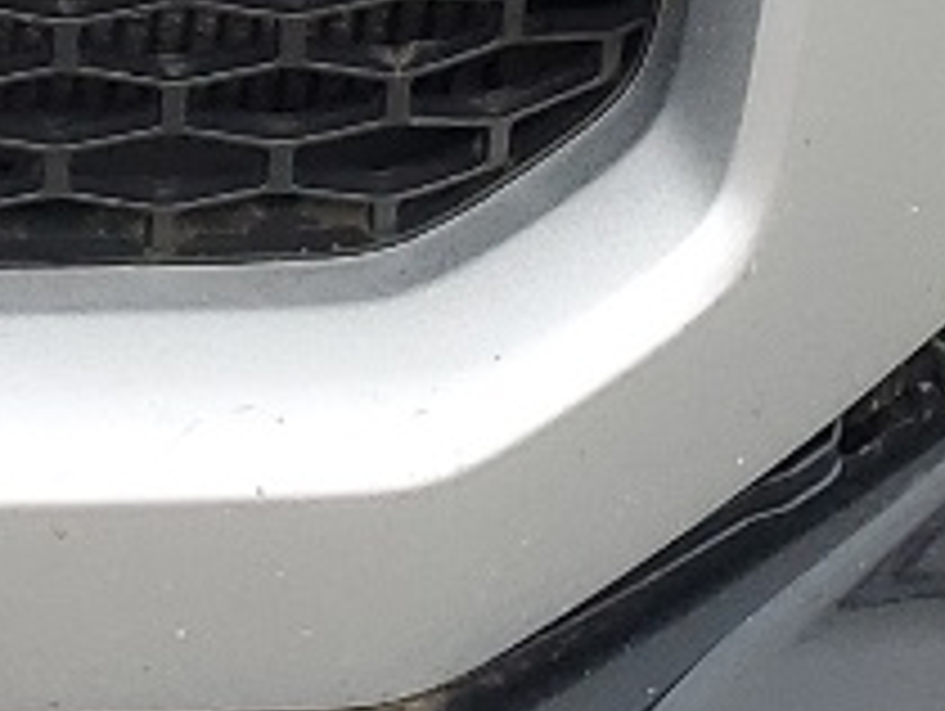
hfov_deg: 9.2
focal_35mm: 198
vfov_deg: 7.1
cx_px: -1080
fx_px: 5411
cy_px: -1004
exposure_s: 1/556
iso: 50
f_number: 1.5
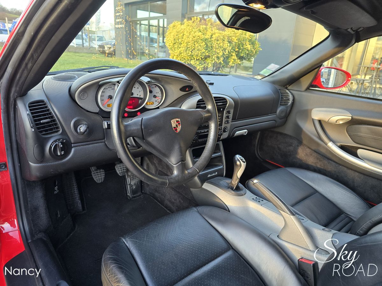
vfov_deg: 58.9
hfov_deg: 73.9
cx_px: 191
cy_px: 143
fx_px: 254
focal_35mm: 23
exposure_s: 1/100
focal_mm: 6.3
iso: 250
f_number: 1.7
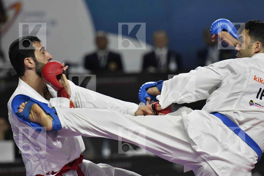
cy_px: 88
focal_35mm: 420
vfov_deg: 3.3
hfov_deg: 4.9
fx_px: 3078
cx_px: 132
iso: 2000
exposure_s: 1/1000
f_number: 4
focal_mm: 280
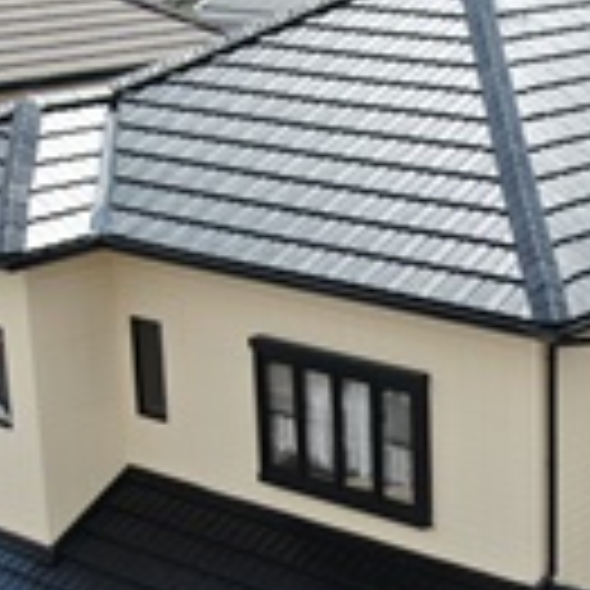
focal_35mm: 87
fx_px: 1678
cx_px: 473
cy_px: 482
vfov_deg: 19.7
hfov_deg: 19.7
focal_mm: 6.35
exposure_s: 1/640
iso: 100
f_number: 3.4
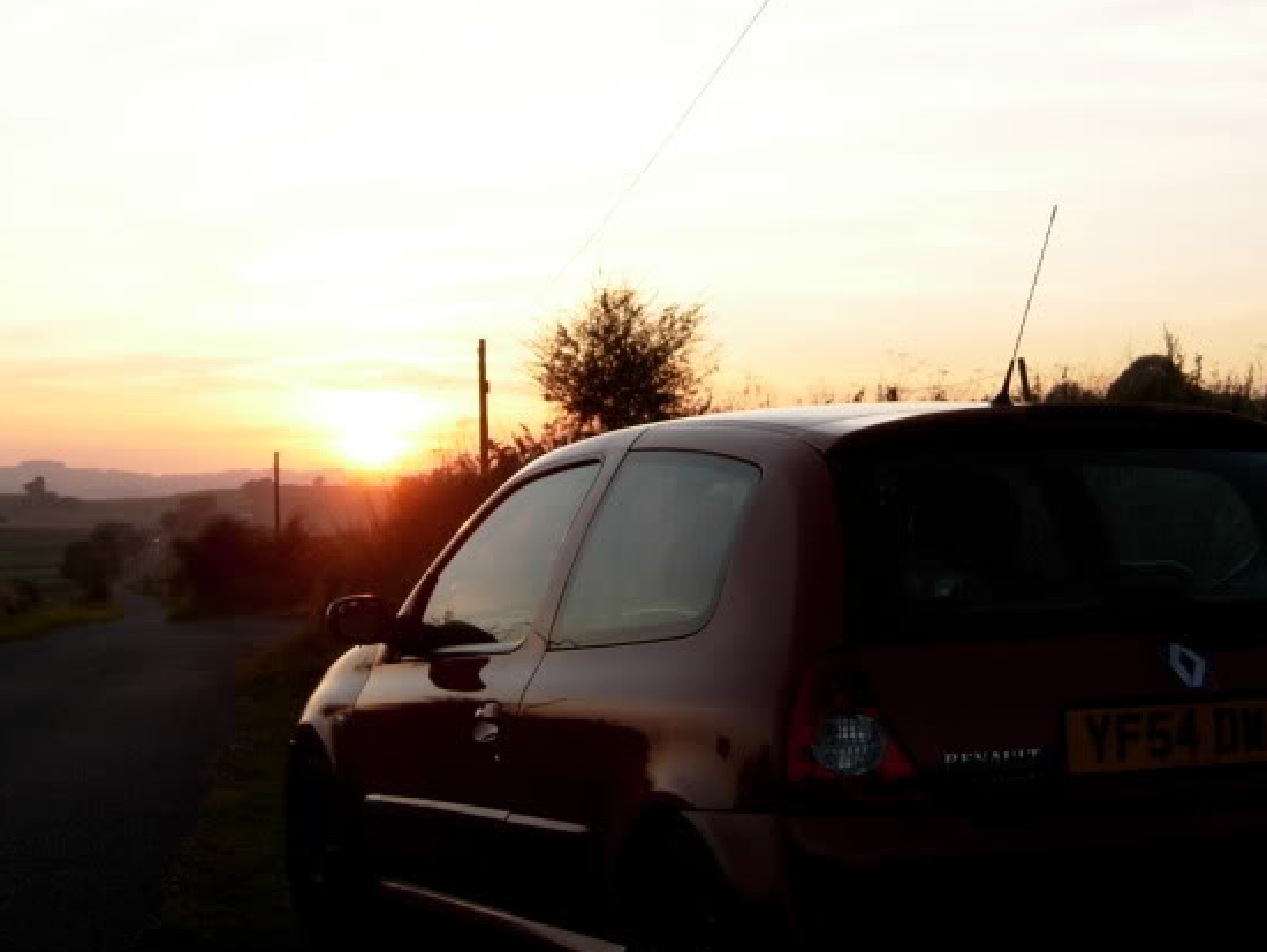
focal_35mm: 67
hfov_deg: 28.9
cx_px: 567
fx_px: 2453
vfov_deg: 21.9
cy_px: 394
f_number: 2.7
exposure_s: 1/228
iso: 50
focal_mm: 7.5
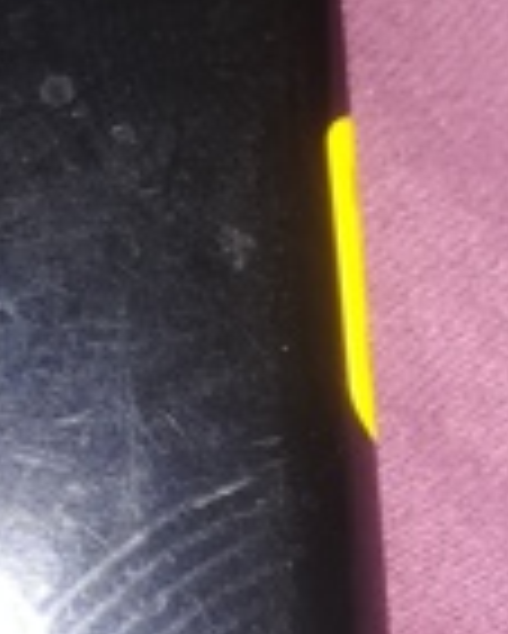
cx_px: -31
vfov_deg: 26.4
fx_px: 1352
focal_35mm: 72
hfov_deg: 20.4
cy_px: 319
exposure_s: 1/33.3
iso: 100
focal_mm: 3.83
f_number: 2.2
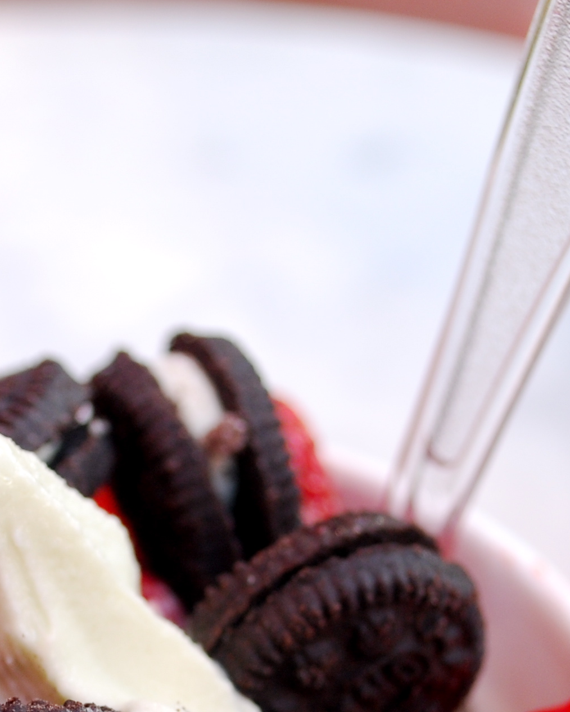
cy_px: 684
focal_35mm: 112
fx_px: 2361
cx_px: 128
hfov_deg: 13.7
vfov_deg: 16.8
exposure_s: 1/30
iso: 220
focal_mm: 26
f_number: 4.5
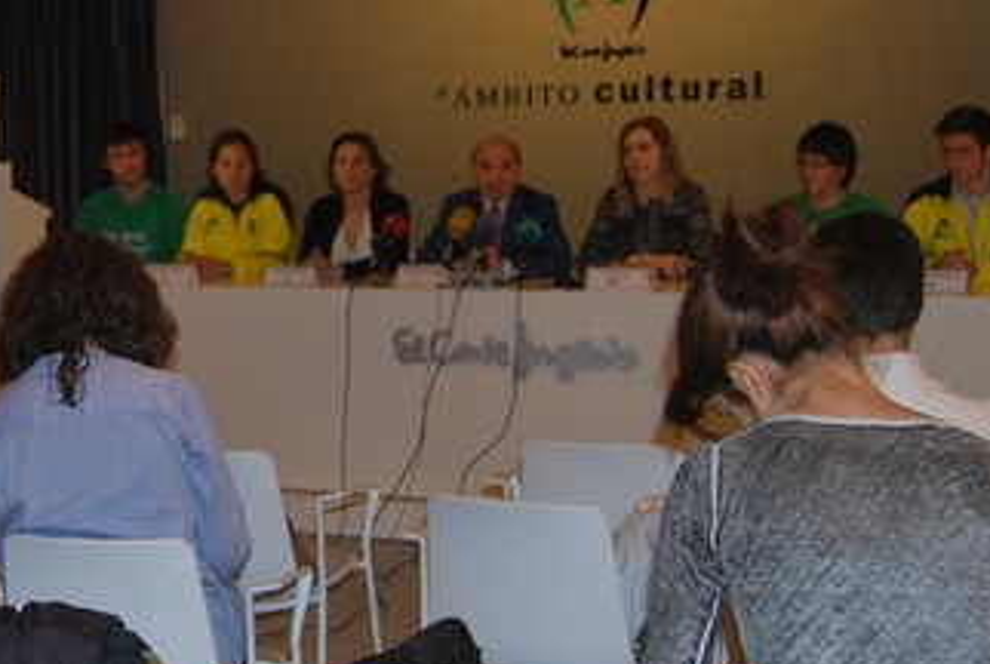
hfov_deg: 28.4
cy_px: 330
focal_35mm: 67
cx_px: 34
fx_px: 1846
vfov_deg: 20.4
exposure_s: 1/60
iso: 200
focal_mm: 18
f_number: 3.5
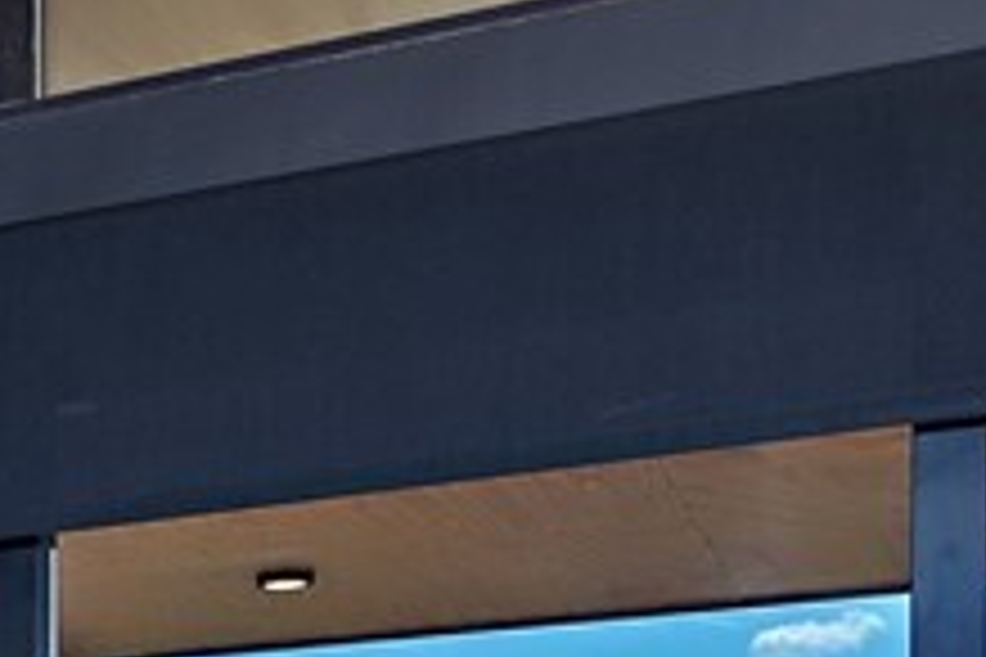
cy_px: 1348
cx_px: -1092
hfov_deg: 13.6
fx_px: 3396
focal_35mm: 124
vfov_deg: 10.2
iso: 200
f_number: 11
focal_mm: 16
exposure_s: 1/200
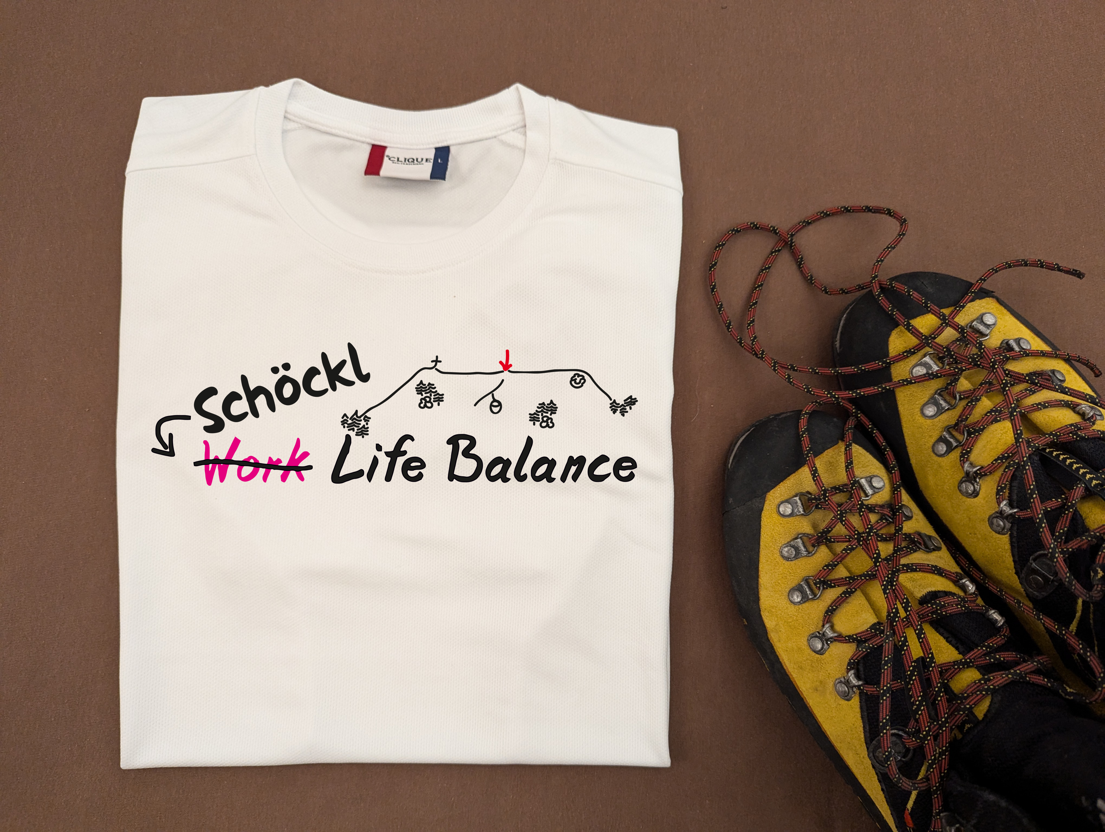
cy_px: 416
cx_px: 552
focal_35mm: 24
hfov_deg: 71.5
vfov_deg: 56.9
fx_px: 767
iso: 805
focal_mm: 6.81
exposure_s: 1/52.7
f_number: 1.85
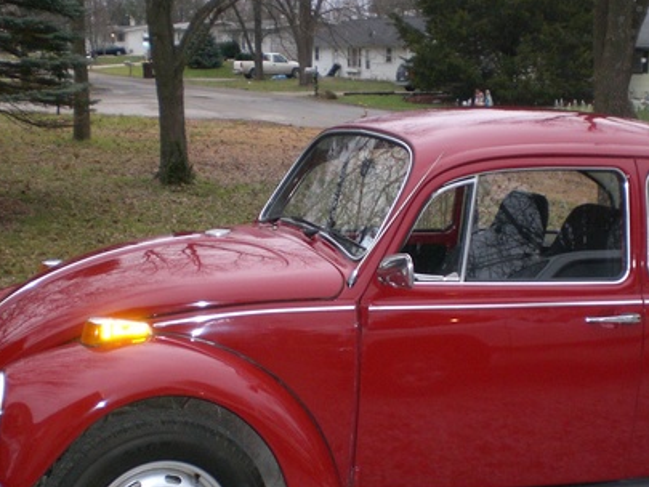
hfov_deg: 32.0
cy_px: 348
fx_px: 1125
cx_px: 415
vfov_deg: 24.2
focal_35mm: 60
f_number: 3.1
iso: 200
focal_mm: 6.3
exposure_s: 1/60
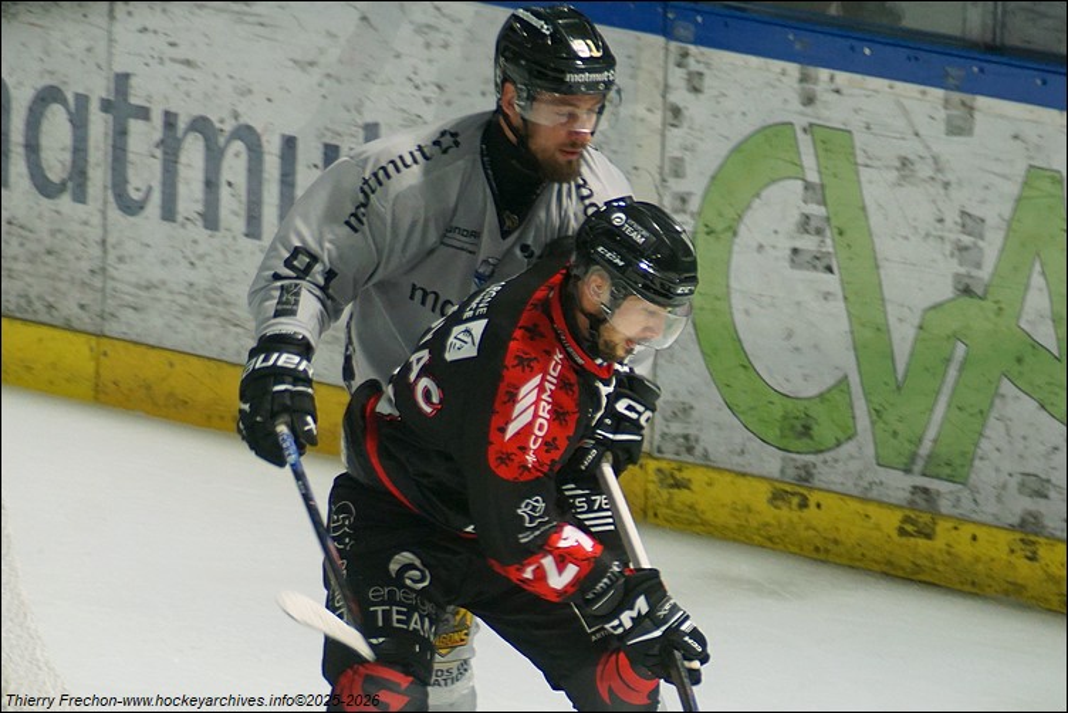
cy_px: 356
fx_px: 8903
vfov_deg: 4.6
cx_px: 534
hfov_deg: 6.9
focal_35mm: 300
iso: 1000
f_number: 6.3
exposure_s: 1/250
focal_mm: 200
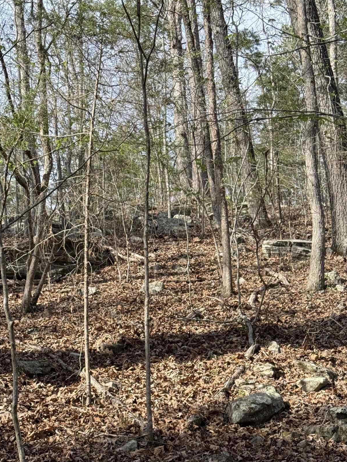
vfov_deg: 28.0
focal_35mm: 69
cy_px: 307
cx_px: 163
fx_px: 922
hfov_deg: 21.3
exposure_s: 1/1484
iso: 80
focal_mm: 6.76
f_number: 1.78
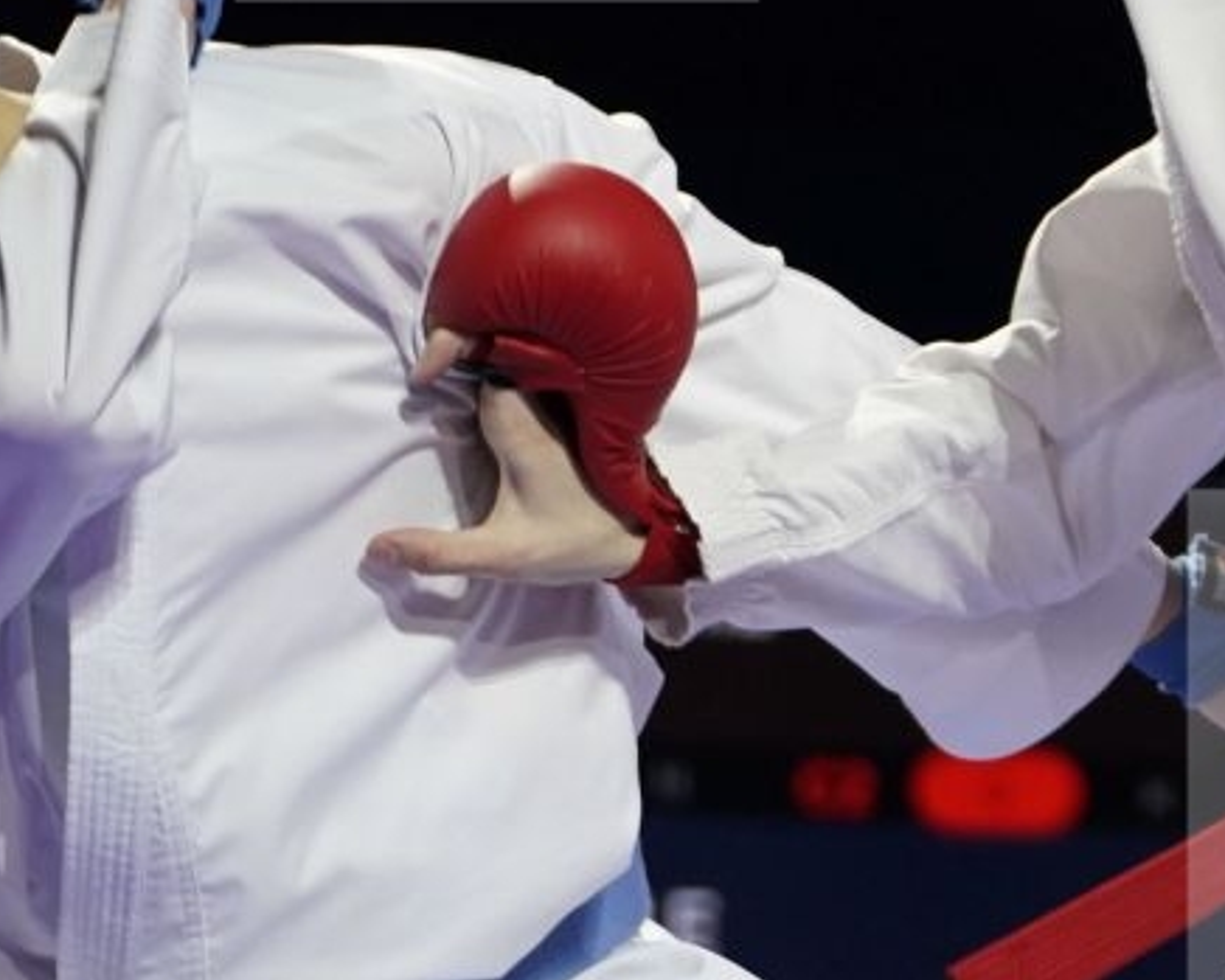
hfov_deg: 3.9
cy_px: -253
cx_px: 1450
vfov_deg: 3.1
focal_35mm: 496
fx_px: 17987
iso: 1600
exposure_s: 1/1000
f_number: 2.8
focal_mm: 128
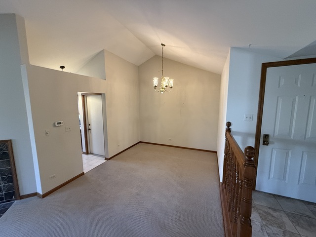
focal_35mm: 14
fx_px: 128
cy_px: 118
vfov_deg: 85.7
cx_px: 158
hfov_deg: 102.1
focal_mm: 2.22
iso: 500
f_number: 2.2
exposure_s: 1/60
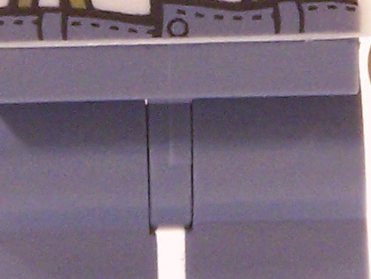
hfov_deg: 2.7
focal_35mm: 721
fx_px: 7732
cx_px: 218
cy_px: -116
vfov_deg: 2.1
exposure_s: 1/20
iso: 200
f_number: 3.6
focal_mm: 19.4
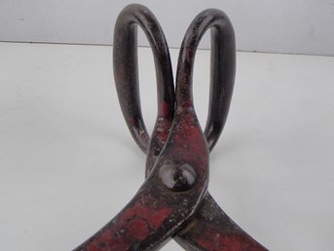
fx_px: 357
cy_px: 126
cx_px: 167
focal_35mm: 37
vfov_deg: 38.6
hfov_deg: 50.2
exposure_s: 1/160
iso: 160
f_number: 4.7
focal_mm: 6.64
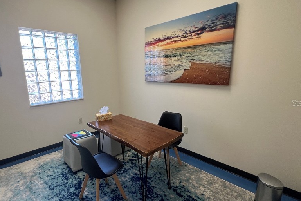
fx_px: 151
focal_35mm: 18
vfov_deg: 67.4
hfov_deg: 89.4
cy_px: 103
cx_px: 128
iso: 125
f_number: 1.8
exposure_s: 1/120
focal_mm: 1.57
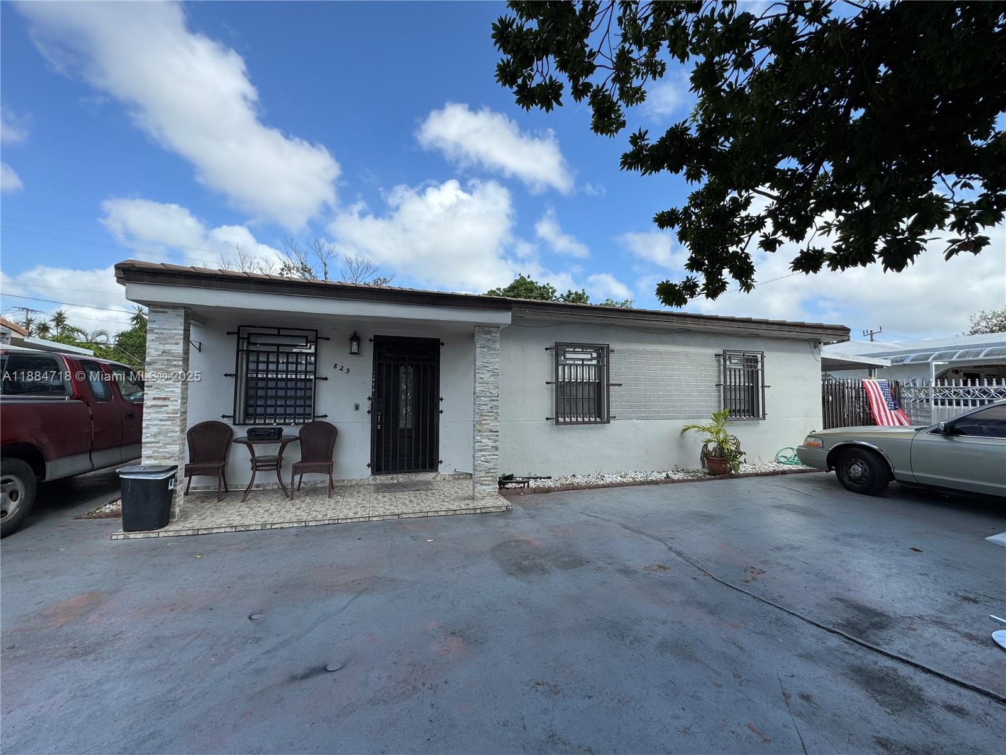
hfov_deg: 102.1
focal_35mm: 14
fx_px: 407
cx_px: 503
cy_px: 378
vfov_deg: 85.7
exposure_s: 1/1709
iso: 50
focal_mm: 2.22
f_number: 2.2
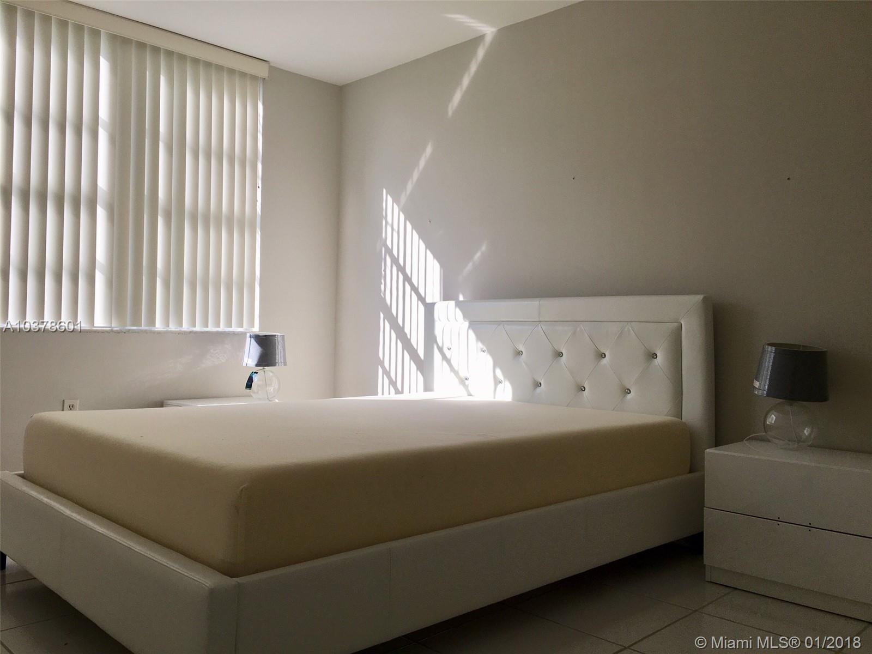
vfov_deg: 48.2
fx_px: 731
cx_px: 436
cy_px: 327
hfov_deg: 61.7
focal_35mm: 29
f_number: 2.2
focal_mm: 4.15
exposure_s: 1/523
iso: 25
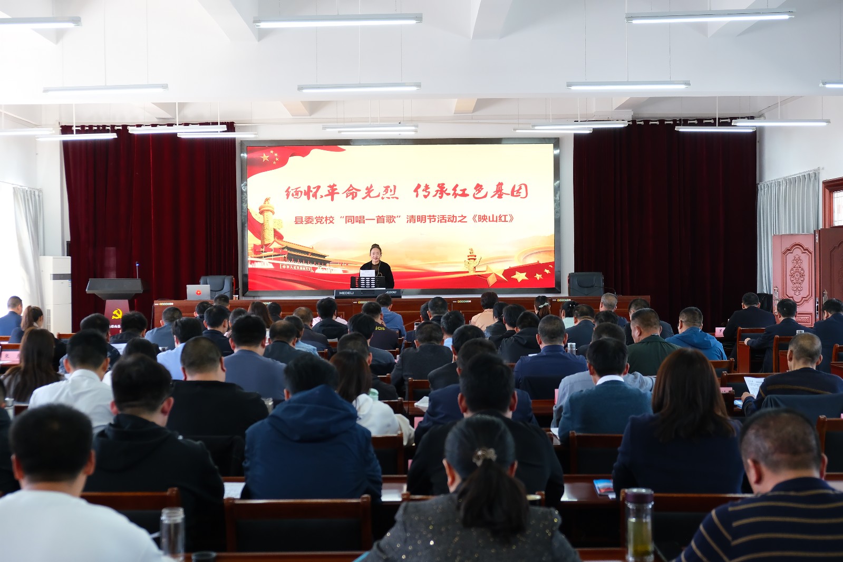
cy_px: 281
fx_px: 1147
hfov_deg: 40.3
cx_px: 422
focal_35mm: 49
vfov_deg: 27.5
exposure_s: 1/60
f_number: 3.6
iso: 1000
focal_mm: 32.9
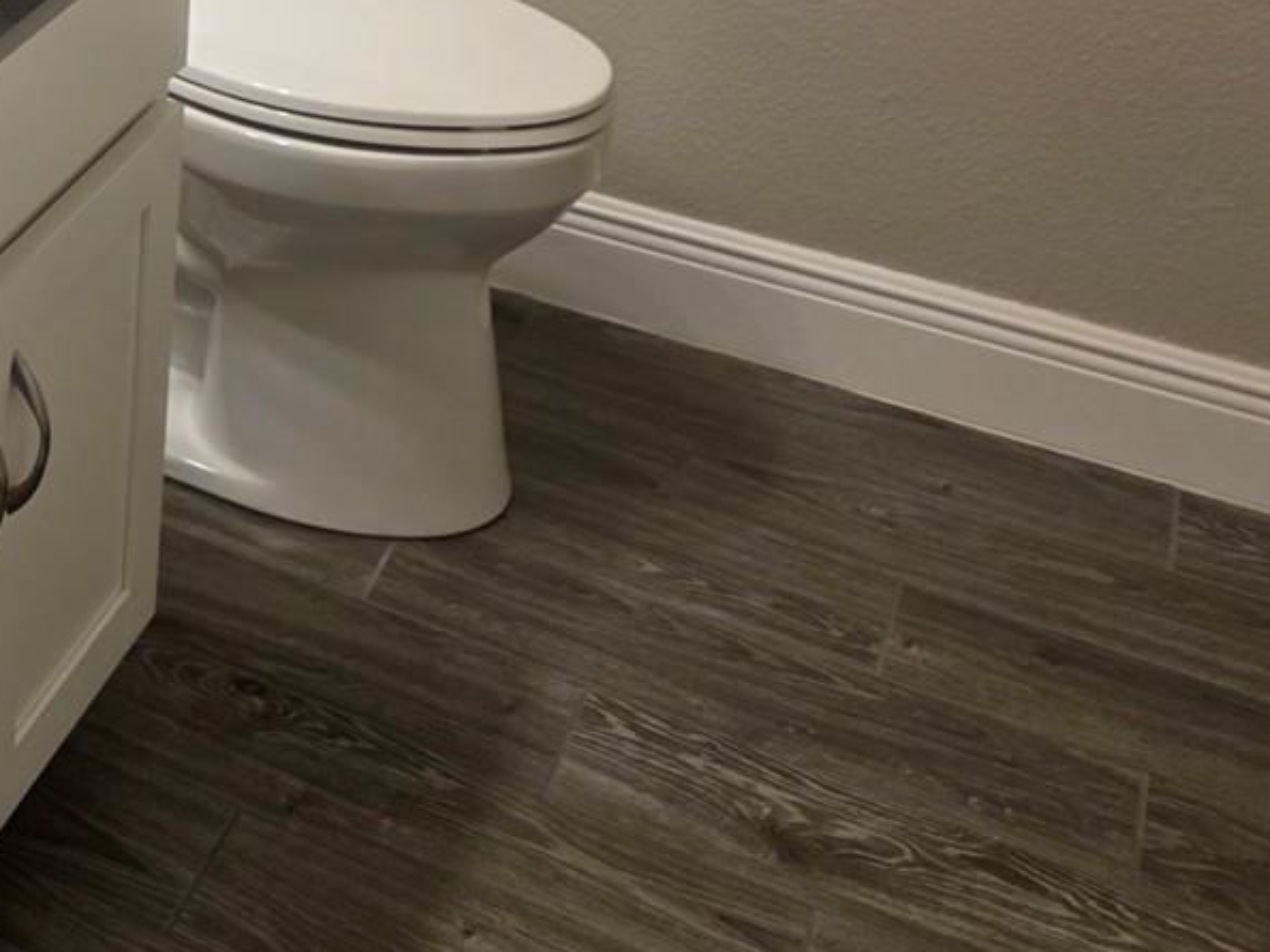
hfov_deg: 27.5
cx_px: -254
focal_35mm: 62
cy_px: -276
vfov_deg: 21.4
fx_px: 2274
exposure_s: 1/120
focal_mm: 6.3
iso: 320
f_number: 1.7
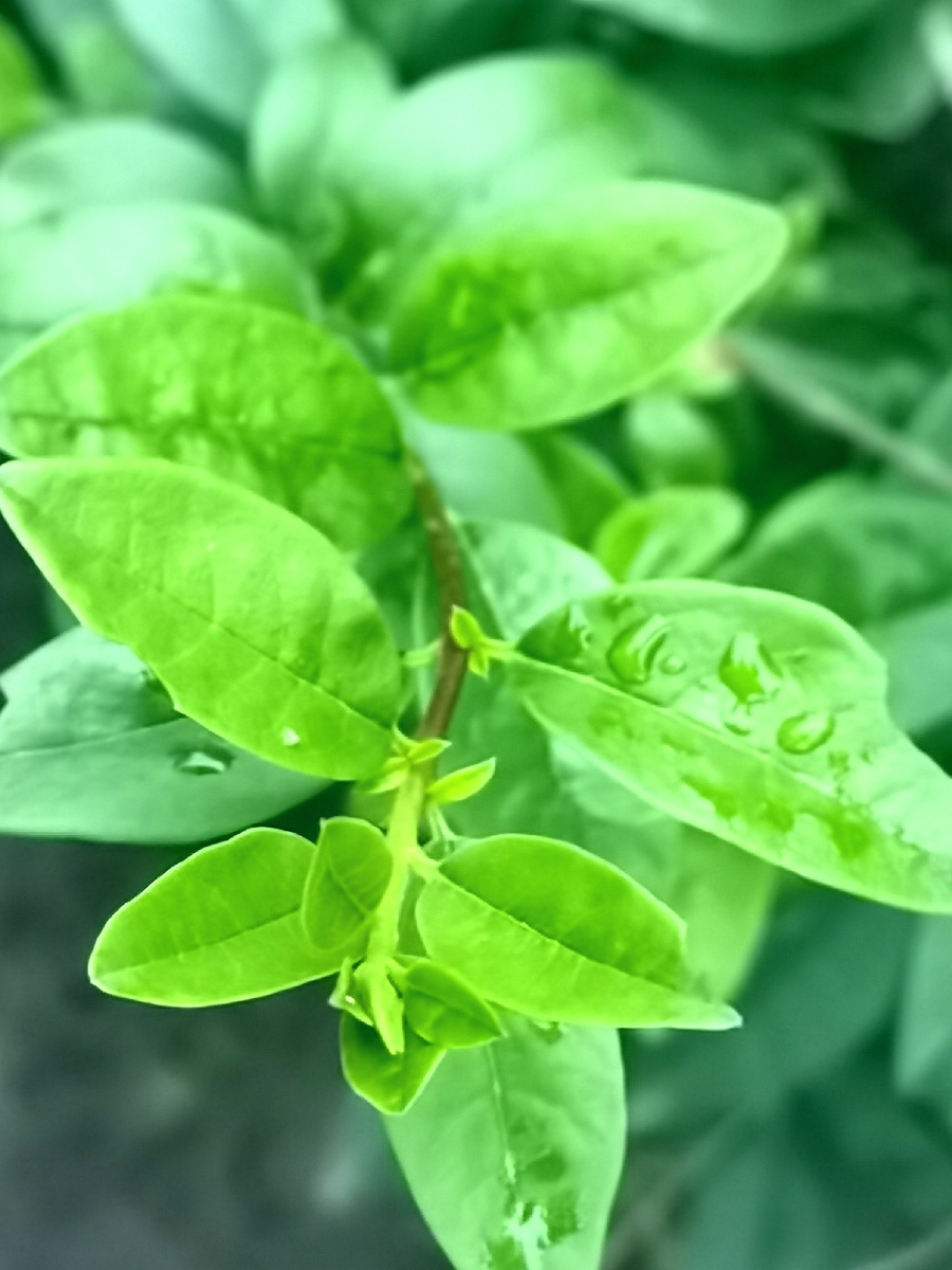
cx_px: 476
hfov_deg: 13.8
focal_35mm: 107
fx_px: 3924
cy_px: 635
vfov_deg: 18.4
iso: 500
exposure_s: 1/33.3
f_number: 1.9
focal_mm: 6.71
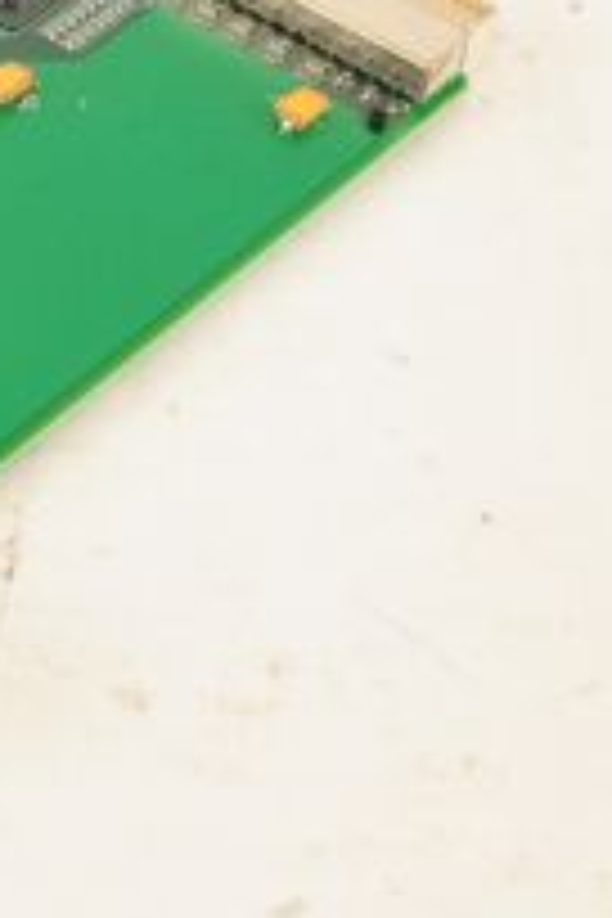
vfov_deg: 13.8
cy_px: 101
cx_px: -544
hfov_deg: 8.9
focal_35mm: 147
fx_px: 3748
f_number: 13
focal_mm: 50
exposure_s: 1/200
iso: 1600
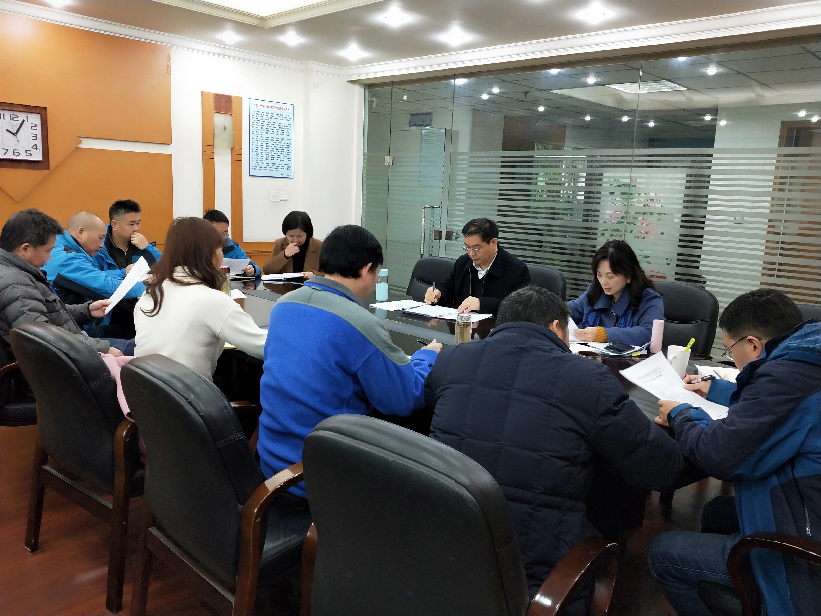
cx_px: 410
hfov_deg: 73.9
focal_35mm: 23
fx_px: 545
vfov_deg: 58.9
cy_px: 308
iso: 188
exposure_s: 1/33
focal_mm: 3.99
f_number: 1.7
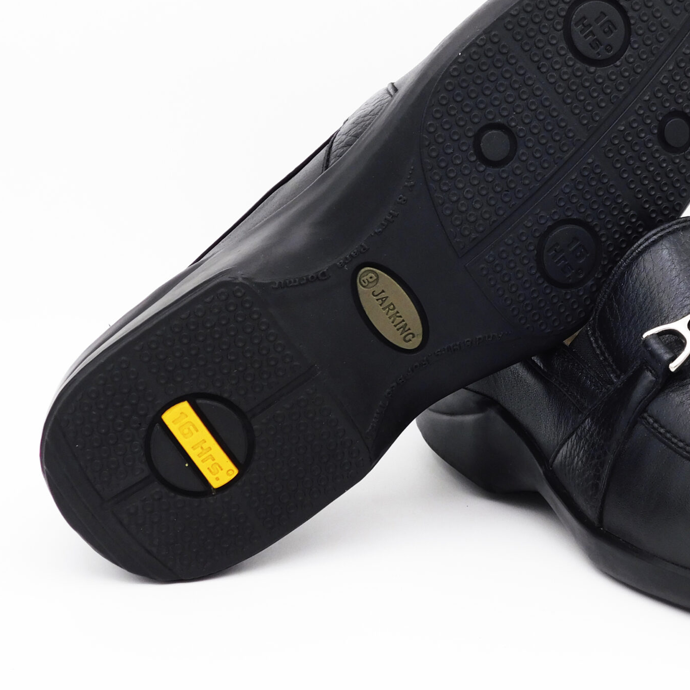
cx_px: 583
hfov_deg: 22.6
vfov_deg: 23.0
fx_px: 1691
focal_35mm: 75
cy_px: 278
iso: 125
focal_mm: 8
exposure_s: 1/200
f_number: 3.7
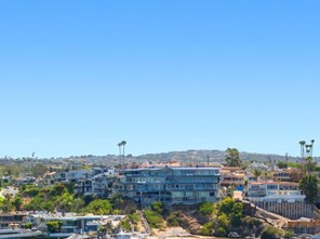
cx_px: 268
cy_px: 332
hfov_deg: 23.2
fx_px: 766
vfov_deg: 16.5
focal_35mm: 83
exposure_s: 1/1250
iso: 110
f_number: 2.8
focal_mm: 12.29
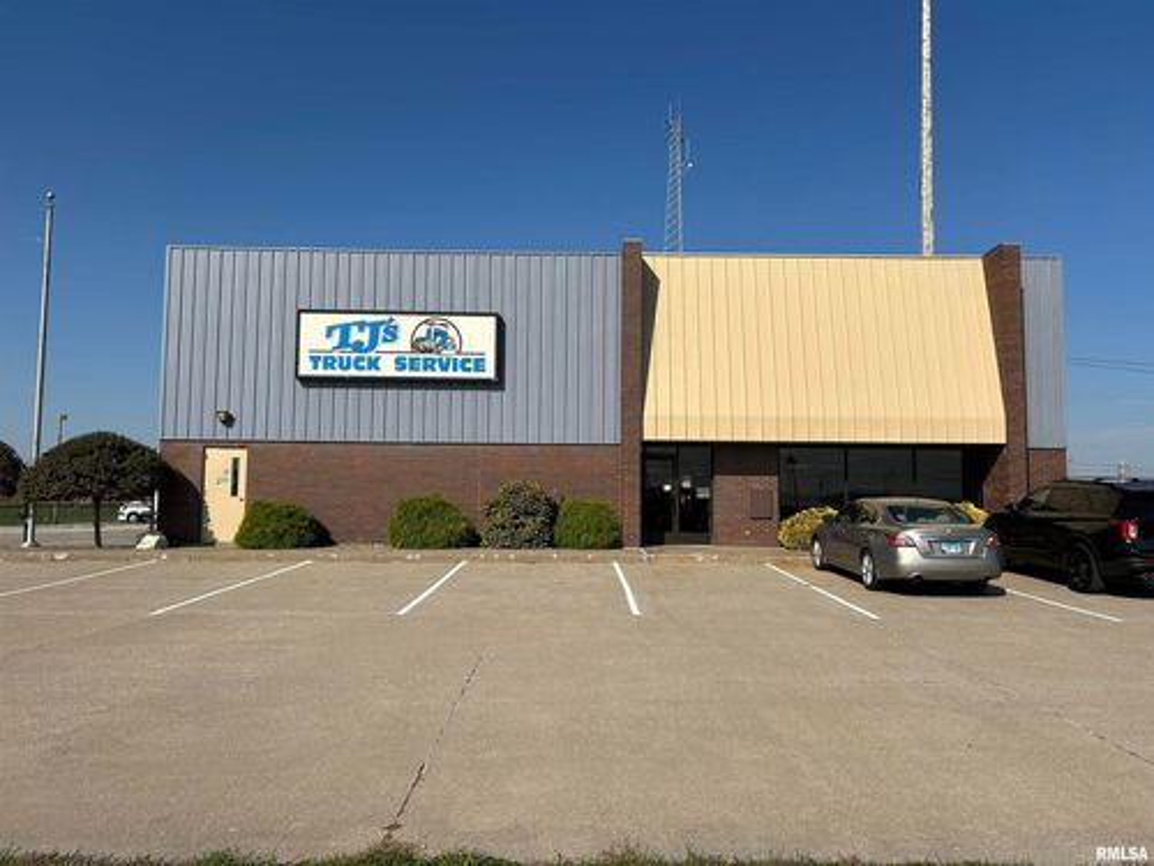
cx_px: 577
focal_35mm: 26
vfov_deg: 53.1
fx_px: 867
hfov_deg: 67.3
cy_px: 433
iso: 50
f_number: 1.5
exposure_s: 1/7463
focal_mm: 5.7
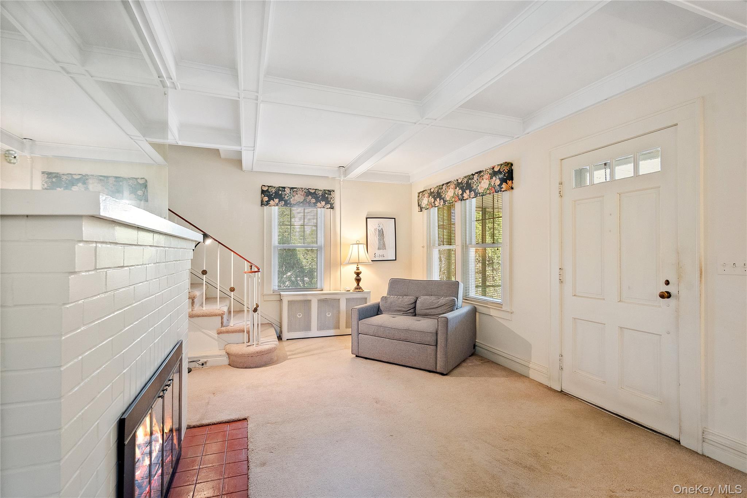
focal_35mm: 16
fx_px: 332
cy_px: 249
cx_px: 374
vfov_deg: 73.7
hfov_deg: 96.7
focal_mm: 16
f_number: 6.3
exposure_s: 1/10
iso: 1250
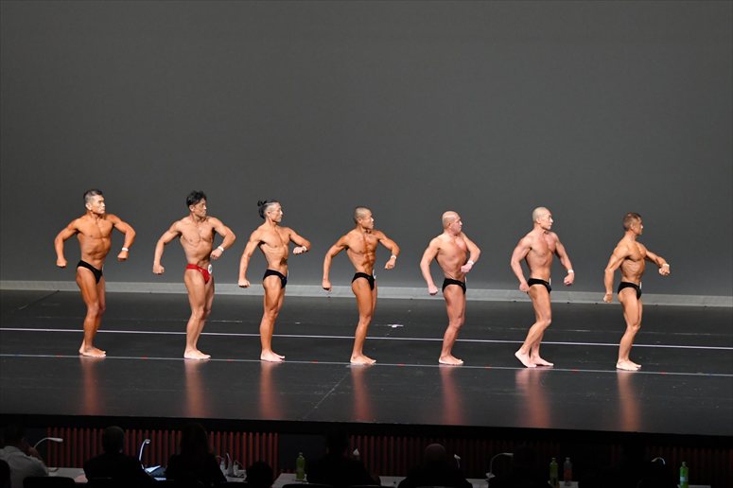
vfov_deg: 10.2
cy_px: 244
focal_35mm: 135
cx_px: 366
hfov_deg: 15.2
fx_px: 2747
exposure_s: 1/400
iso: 4000
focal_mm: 90
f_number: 5.6
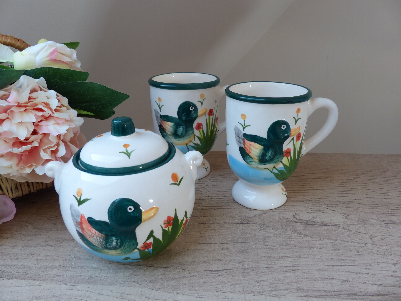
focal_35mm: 26
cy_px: 150
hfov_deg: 67.3
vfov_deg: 53.1
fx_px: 301
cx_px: 200
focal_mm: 4.5
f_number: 2.8
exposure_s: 1/60
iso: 125
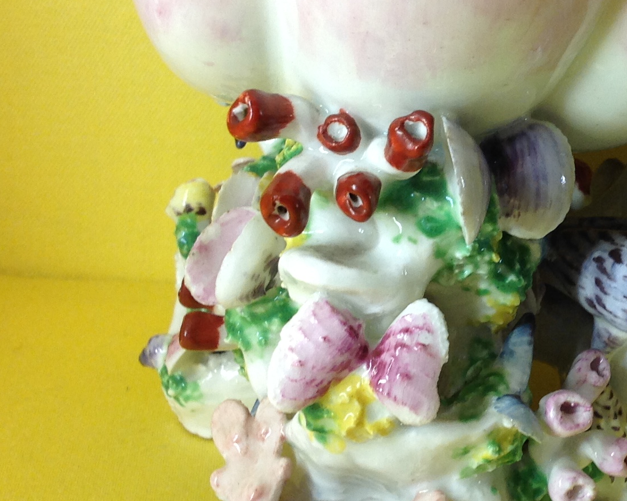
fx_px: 1485
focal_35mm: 80
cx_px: 586
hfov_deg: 23.1
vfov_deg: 19.2
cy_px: 216
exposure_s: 1/40
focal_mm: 4.28
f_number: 2.4
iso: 50
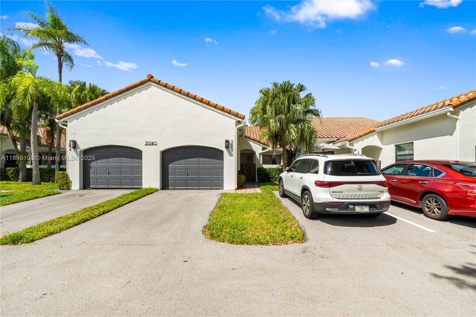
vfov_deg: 77.3
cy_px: 158
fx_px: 198
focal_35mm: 15
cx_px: 238
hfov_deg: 100.4
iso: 100
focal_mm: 10
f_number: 9
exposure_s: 1/50
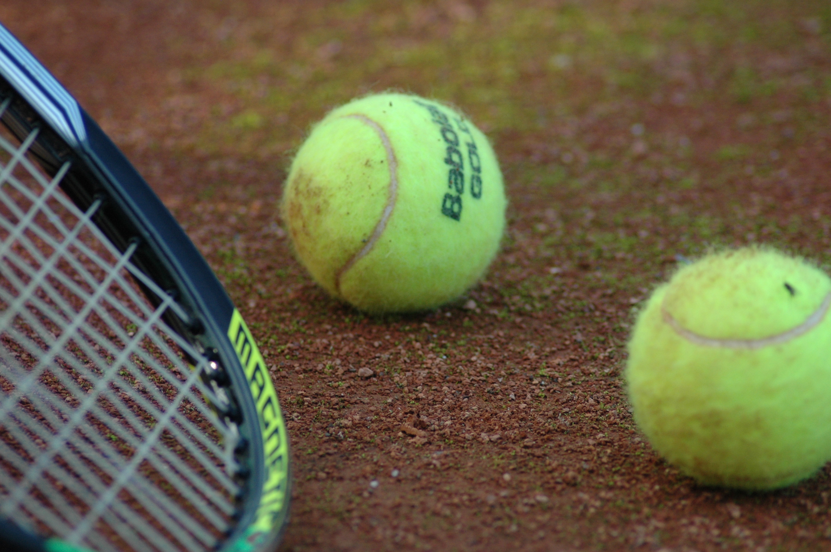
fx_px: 6398
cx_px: 416
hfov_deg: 7.4
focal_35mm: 278
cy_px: 276
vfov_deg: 4.9
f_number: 4.8
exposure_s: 1/320
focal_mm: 185
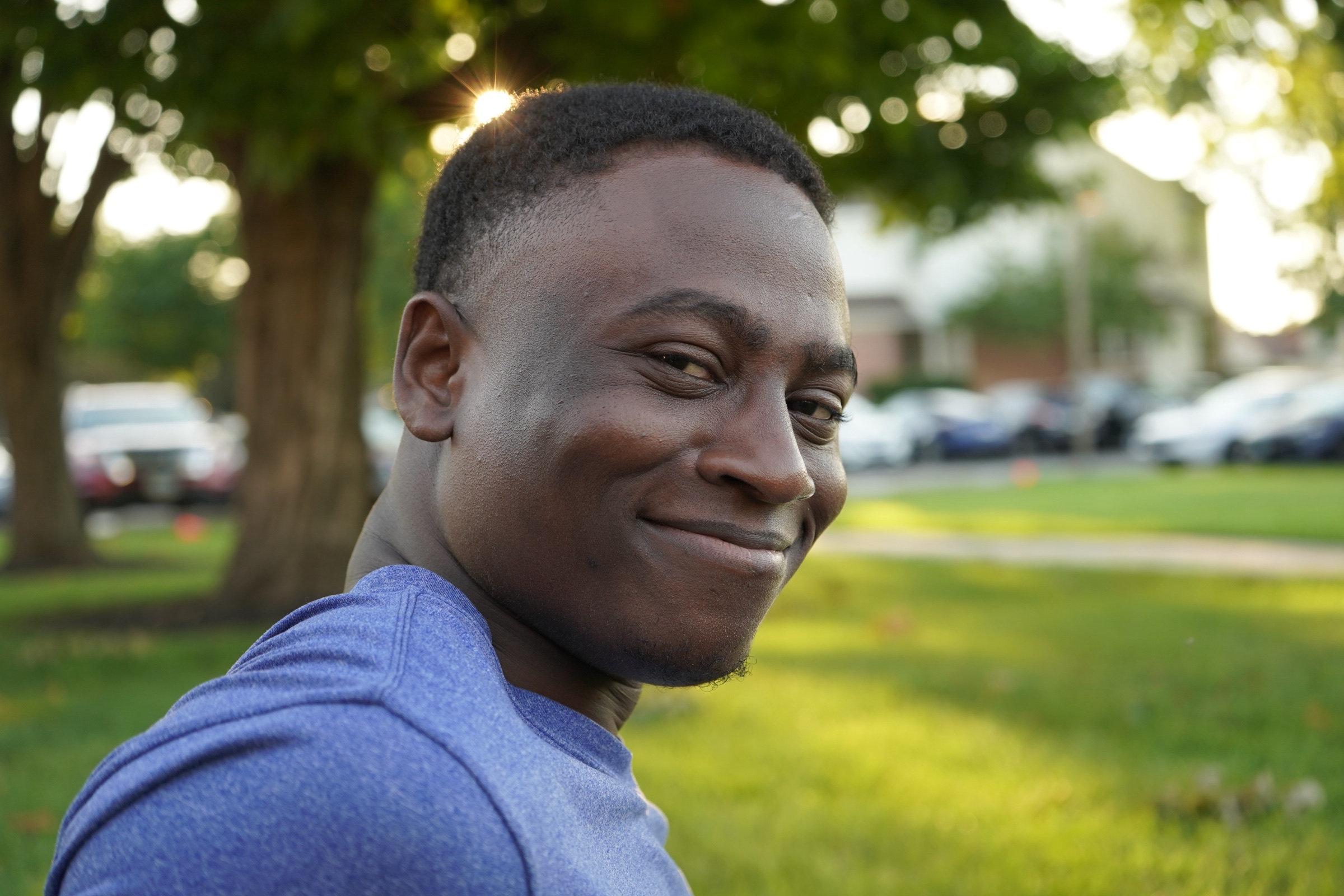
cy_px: 448
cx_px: 672
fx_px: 1829
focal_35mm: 49
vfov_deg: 27.5
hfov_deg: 40.3
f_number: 4.5
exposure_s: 1/160
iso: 400
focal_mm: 49
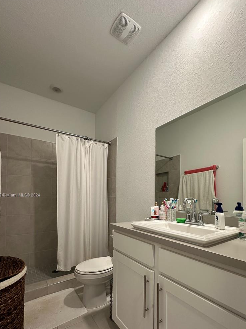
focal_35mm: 17
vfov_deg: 90.0
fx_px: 161
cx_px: 129
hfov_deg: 74.7
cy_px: 195
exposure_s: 1/60
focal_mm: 2.22
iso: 160
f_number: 2.2
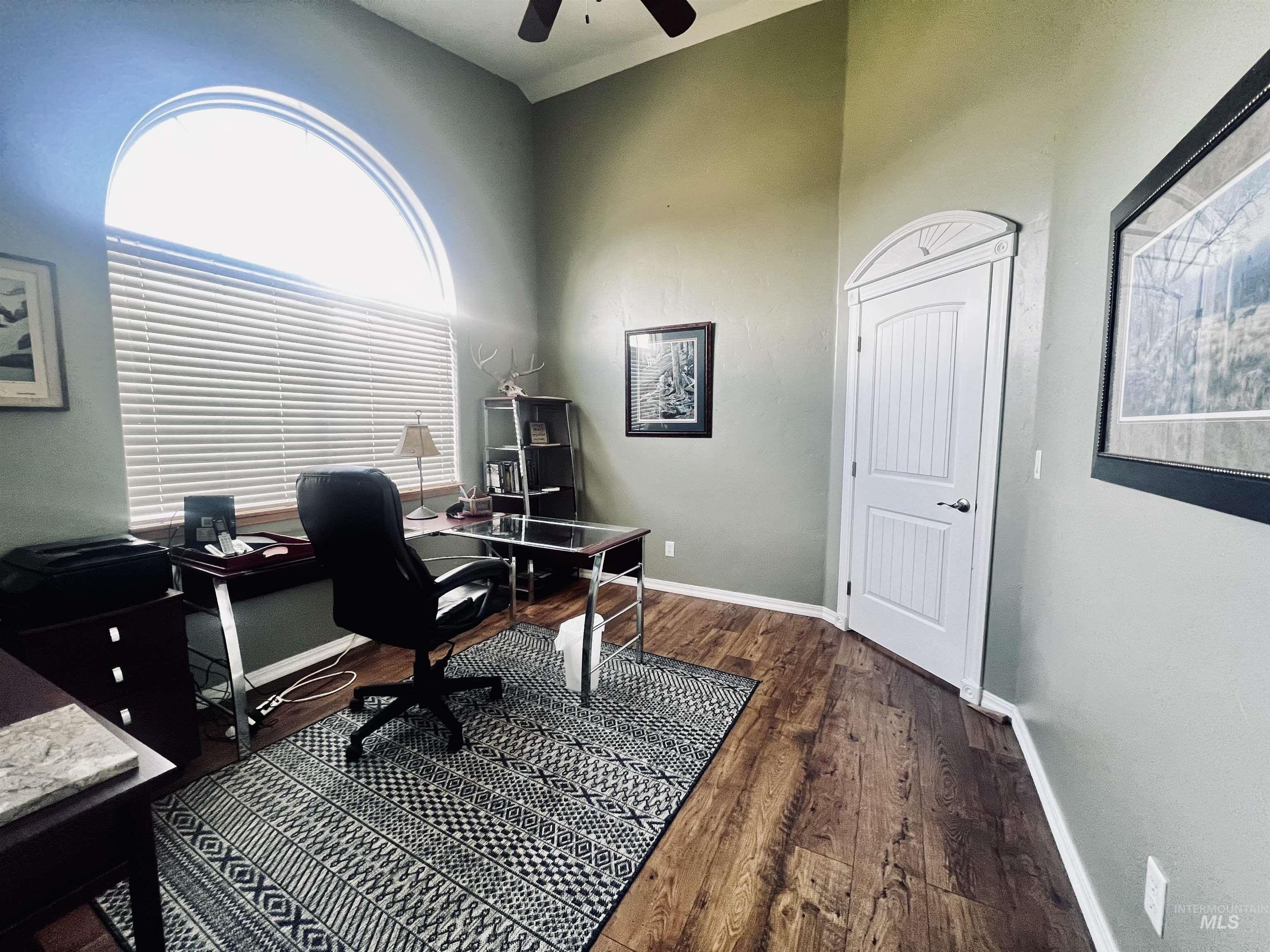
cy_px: 476
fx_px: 477
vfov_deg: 89.9
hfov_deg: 106.2
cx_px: 635
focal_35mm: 13
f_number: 1.8
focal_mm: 1.57
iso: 320
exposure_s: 1/60
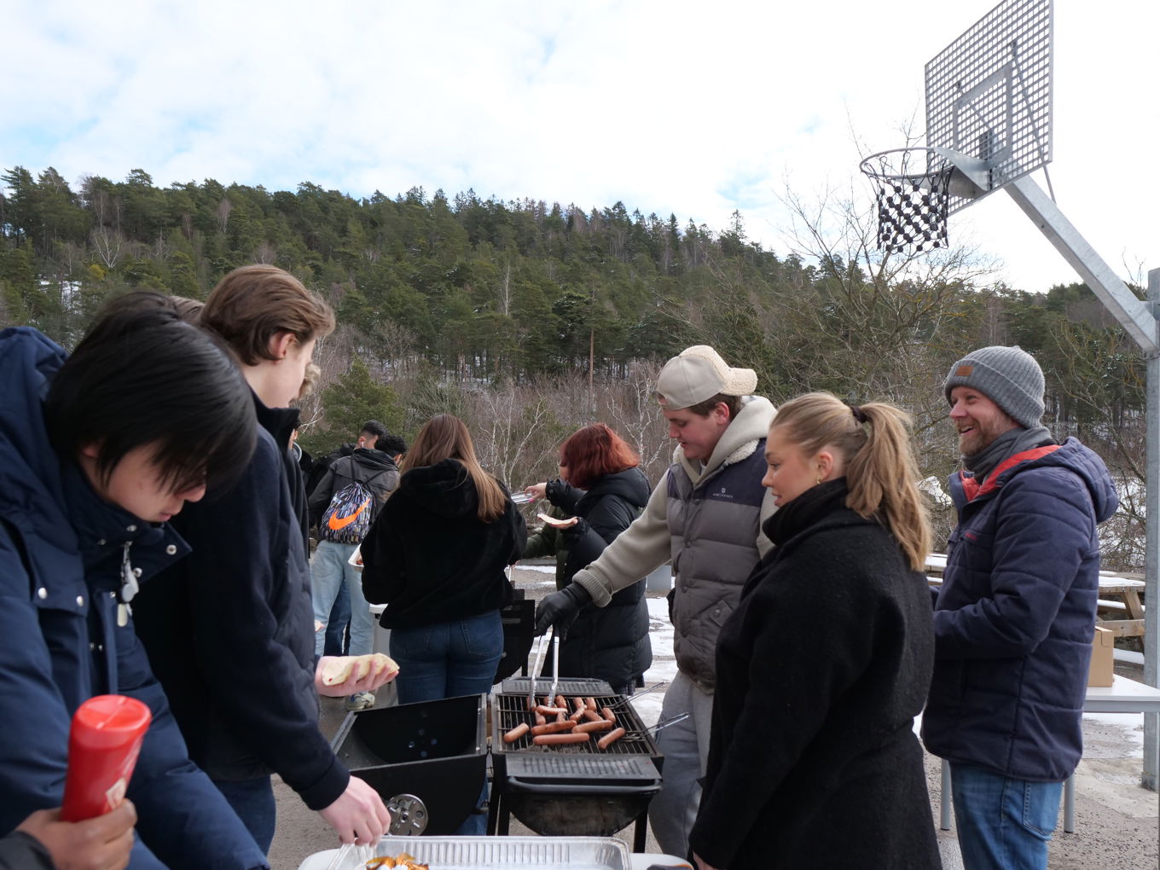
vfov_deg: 44.2
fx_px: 1072
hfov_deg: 56.8
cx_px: 580
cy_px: 435
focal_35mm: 32
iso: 400
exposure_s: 1/1000
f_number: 4.5
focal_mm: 16
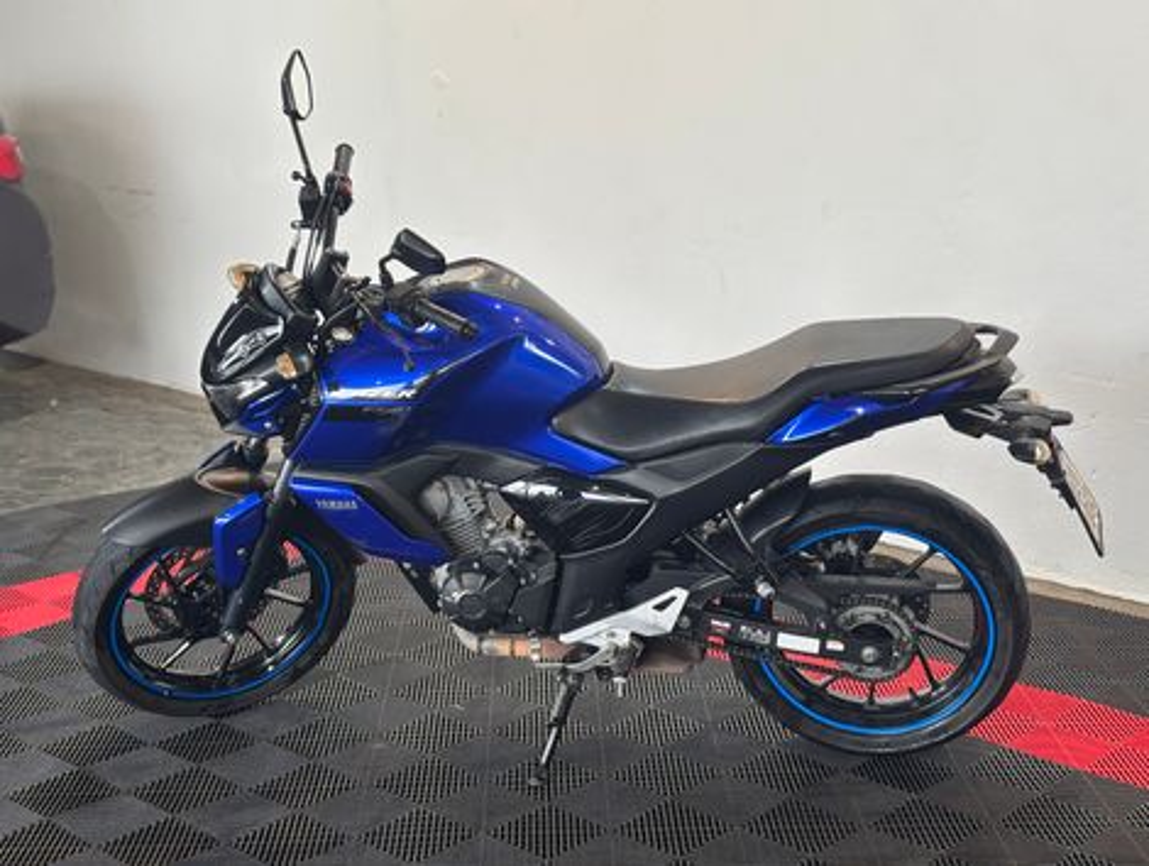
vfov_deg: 28.1
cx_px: 574
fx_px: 1729
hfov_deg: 36.8
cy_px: 433
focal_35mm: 52
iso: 25
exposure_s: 1/60
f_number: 1.6
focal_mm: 5.96
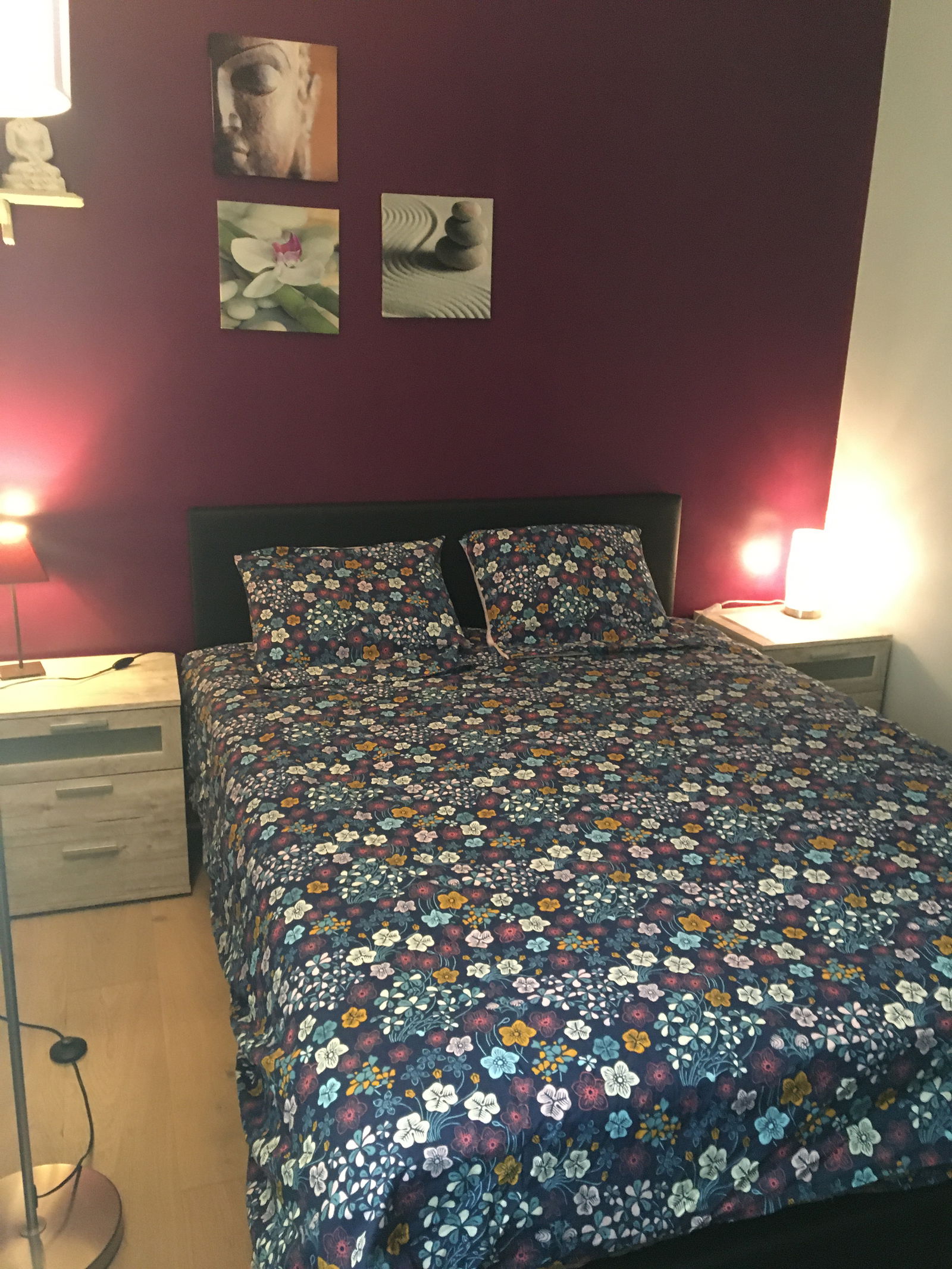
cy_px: 634
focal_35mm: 29
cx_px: 476
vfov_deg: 61.7
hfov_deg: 48.2
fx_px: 1063
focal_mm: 4.15
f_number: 2.2
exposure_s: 1/17
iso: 250
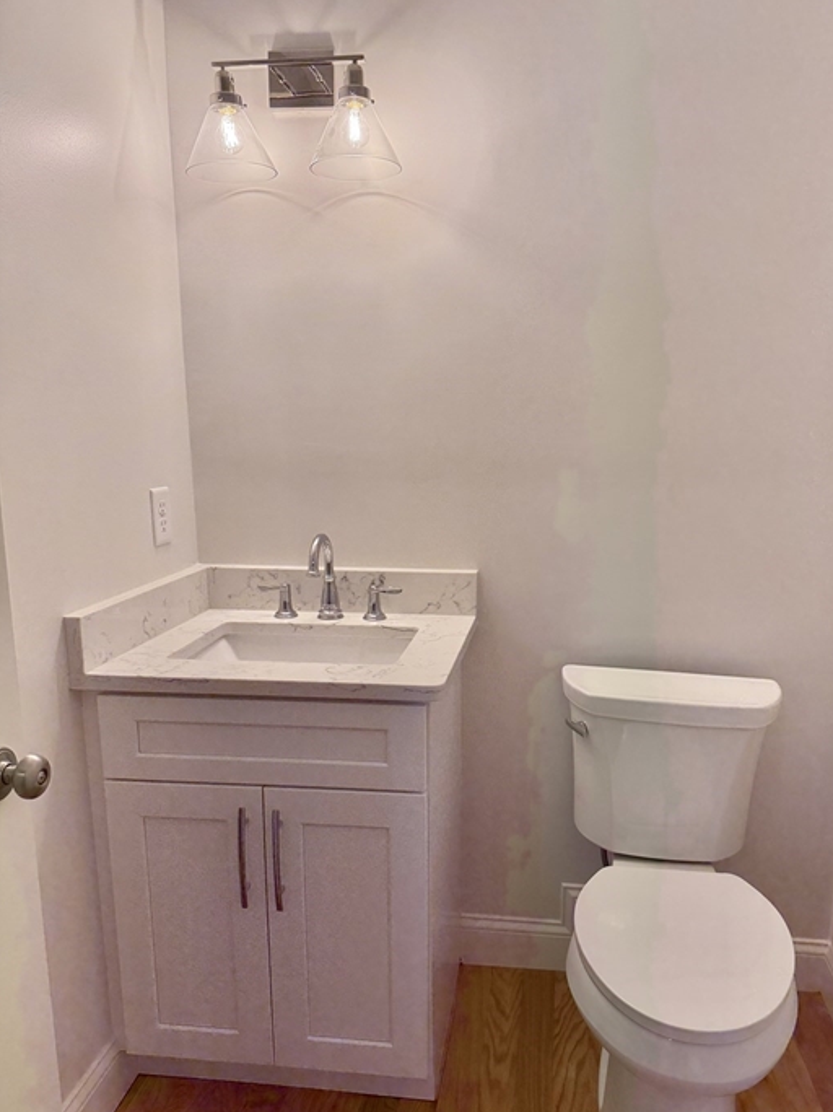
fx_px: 867
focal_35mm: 27
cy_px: 596
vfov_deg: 65.3
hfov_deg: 51.2
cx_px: 464
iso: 160
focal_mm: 6.76
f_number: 1.78
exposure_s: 1/195
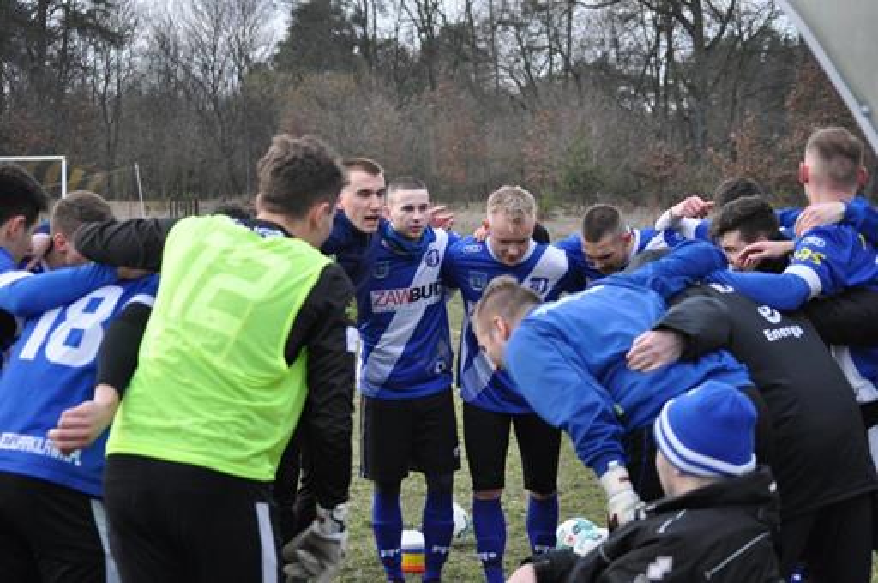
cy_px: 292
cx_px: 439
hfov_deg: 24.6
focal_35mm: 82
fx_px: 2010
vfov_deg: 16.5
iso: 800
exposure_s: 1/640
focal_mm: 55
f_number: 4
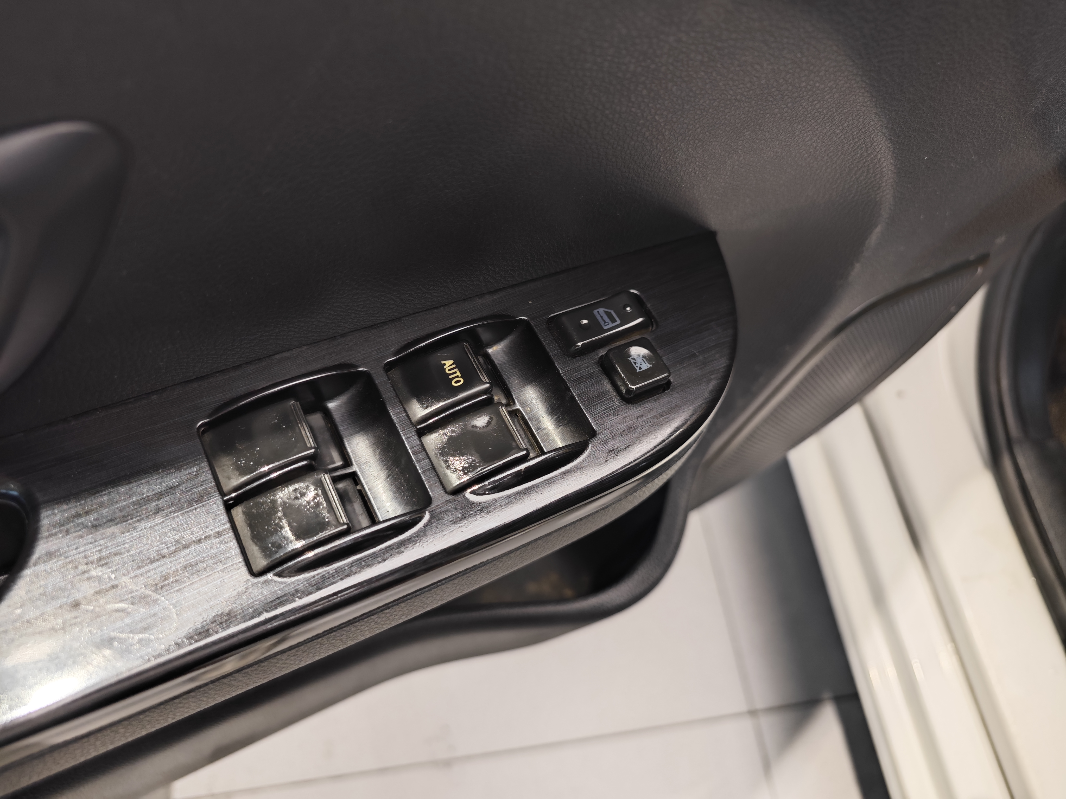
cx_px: 533
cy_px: 400
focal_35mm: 23
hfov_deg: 73.9
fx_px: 708
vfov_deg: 58.9
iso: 500
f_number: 1.9
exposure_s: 1/33.3
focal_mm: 8.7
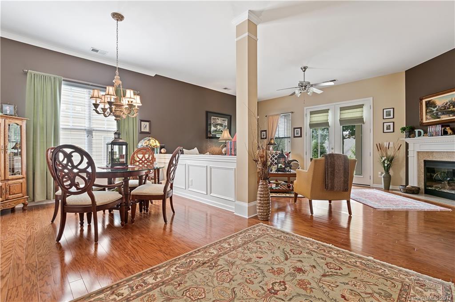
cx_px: 228
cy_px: 151
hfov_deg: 100.5
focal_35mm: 15
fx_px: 189
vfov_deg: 77.2
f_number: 11
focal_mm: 10
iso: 200
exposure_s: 1.3
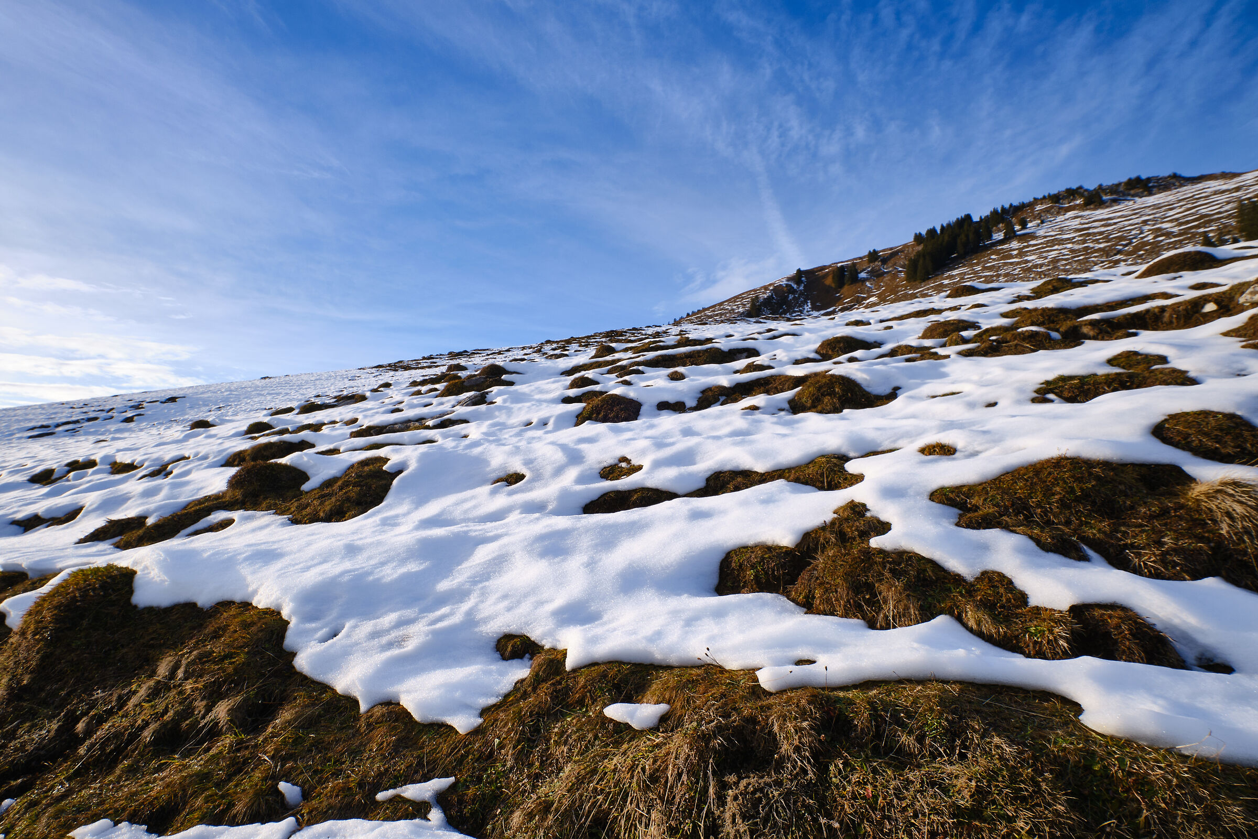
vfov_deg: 77.3
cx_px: 629
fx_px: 524
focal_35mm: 15
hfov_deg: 100.4
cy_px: 420
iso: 160
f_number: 11
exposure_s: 1/100
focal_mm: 10
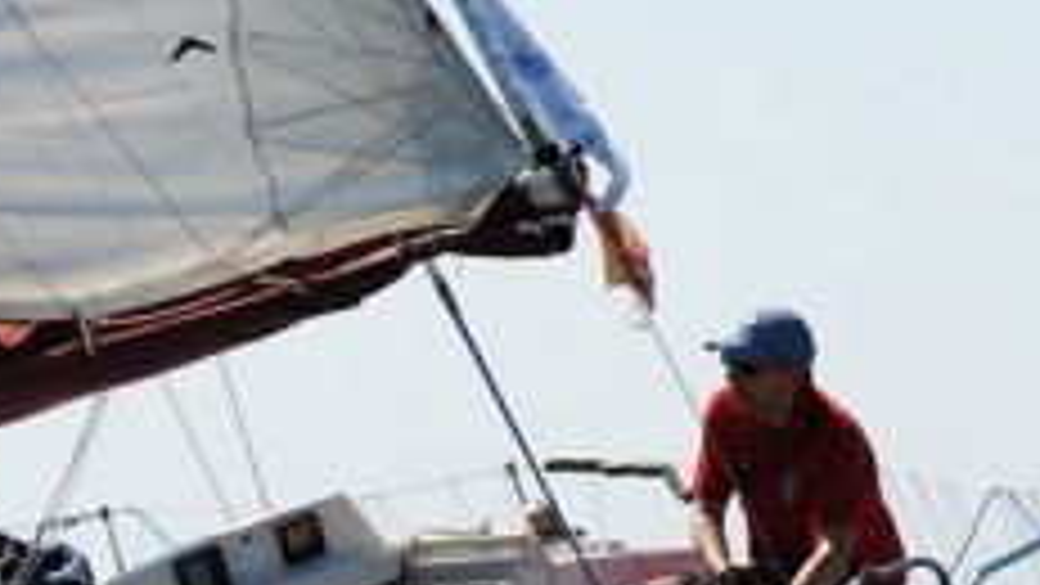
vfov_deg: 2.7
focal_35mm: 447
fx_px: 12328
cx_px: 288
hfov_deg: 4.8
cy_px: 340
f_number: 5.6
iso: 100
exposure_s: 1/500
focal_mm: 82
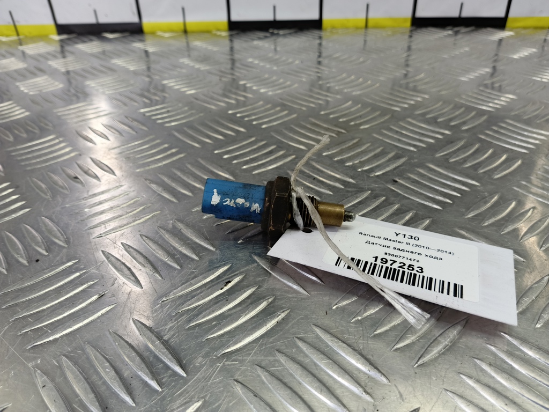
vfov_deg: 58.9
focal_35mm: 23
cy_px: 206
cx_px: 274
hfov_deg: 73.9
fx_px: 365
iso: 107
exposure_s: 1/50
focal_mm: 4.11
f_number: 1.6
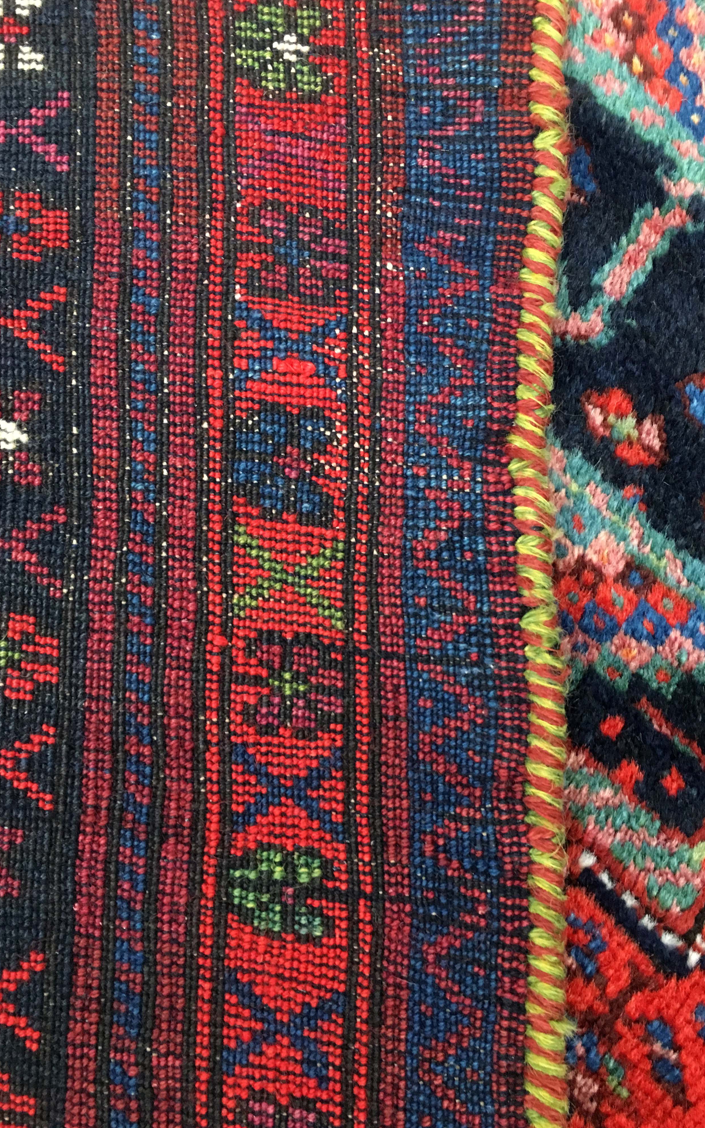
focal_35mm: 31
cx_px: 396
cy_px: 560
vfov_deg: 61.2
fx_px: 953
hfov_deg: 40.5
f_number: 2.2
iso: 200
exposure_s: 1/20
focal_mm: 4.15
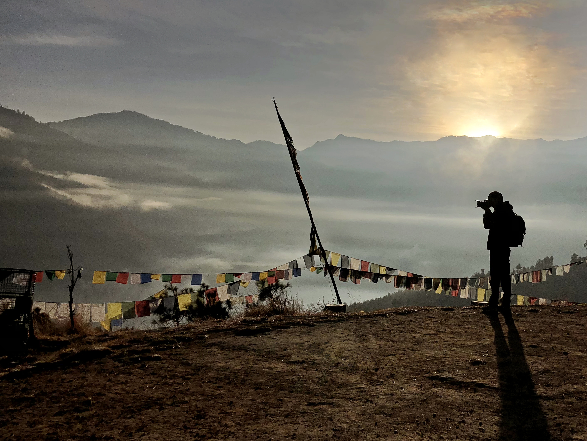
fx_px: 678
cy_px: 226
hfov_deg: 45.8
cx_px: 406
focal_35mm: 40
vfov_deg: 36.0
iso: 32
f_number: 1.8
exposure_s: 1/24390
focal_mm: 3.99
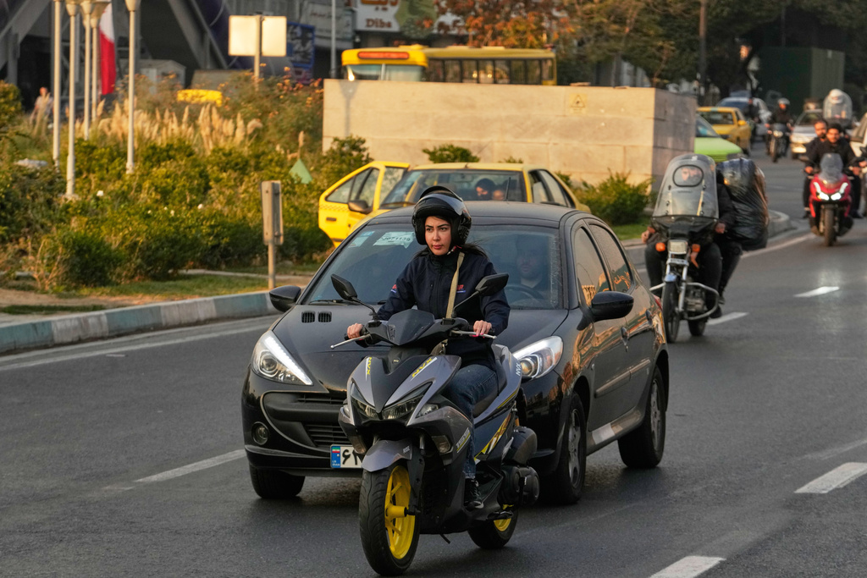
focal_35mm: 200
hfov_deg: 10.3
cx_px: 434
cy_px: 289
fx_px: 4817
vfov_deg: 6.9
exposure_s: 1/1250
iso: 1250
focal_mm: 200
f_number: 8
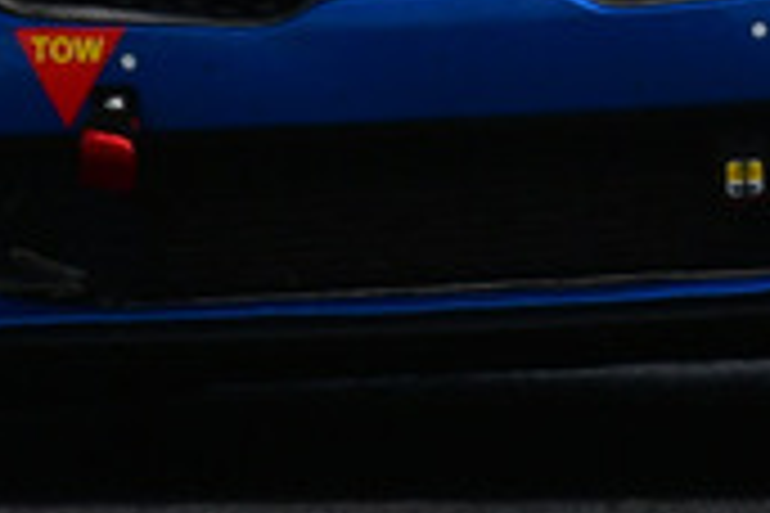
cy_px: -338
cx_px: 815
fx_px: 72118
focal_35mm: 3372
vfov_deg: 0.4
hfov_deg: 0.6
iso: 500
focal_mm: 480
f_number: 13
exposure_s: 1/640
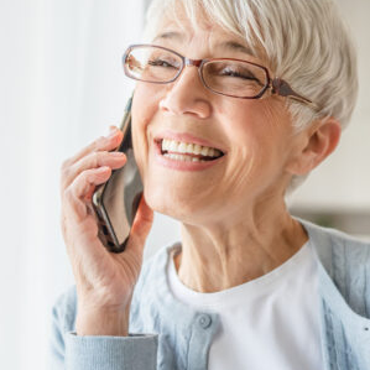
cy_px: 251
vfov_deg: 17.0
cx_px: 411
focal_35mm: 102
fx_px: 1233
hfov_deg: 16.5
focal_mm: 35
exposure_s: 1/1250
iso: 800
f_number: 2
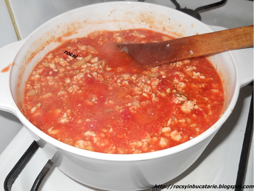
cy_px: 96
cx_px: 127
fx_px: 301
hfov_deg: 45.8
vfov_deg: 35.1
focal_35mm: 41
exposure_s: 1/30
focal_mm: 6.72
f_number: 5.5
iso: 80
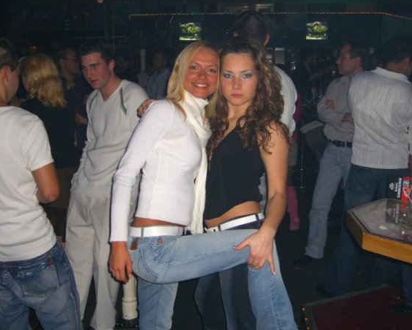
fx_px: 488
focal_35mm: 40
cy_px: 165
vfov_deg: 37.3
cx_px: 220
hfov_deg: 45.8
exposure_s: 1/60
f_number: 2.8
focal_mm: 7.9
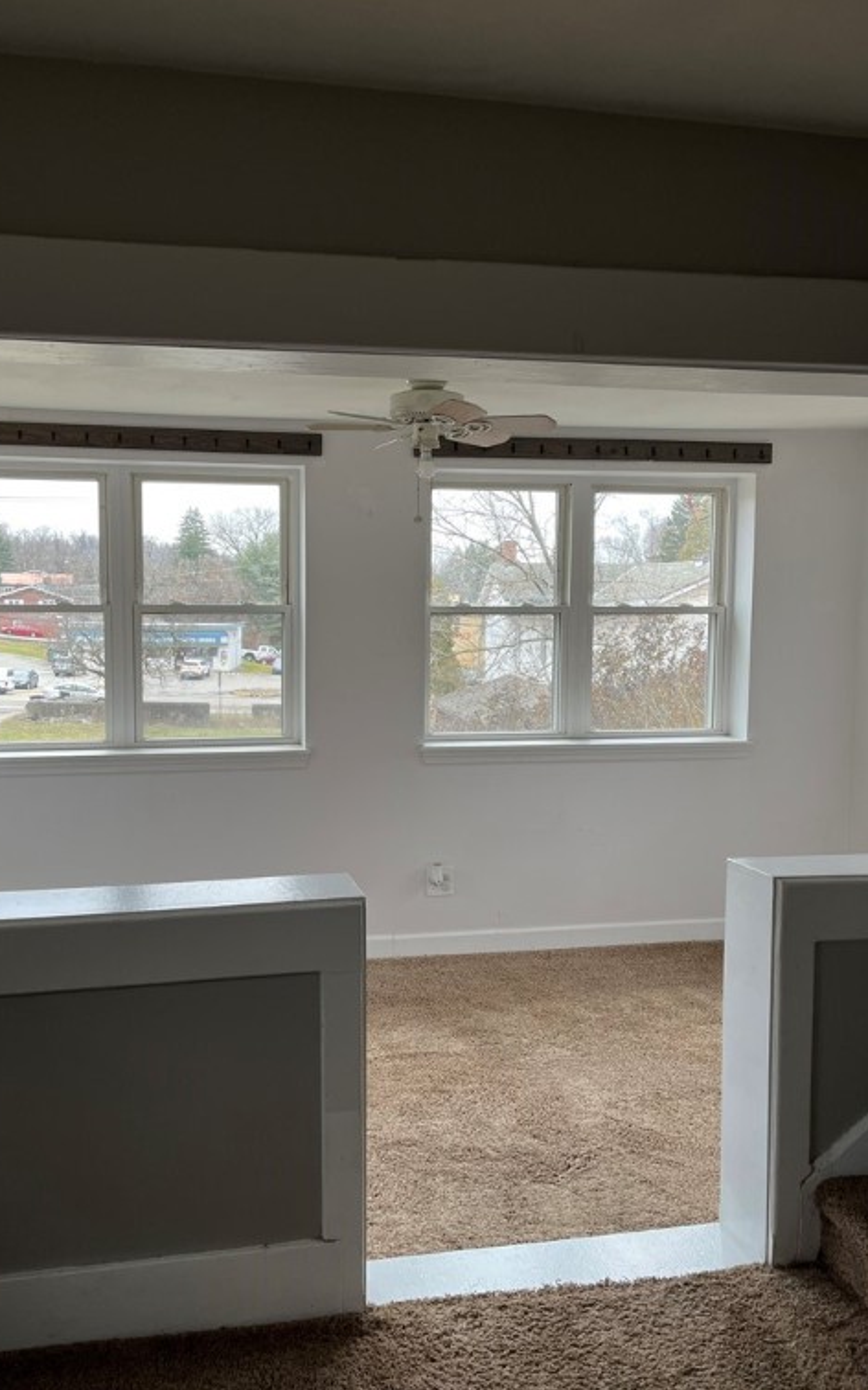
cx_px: 355
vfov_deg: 66.5
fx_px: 1061
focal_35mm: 28
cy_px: 689
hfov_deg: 44.3
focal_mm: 5.1
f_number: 1.6
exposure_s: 1/120
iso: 64
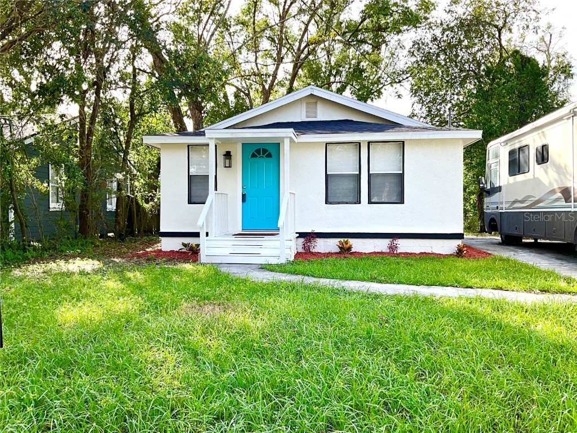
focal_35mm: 29
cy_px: 216
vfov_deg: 48.2
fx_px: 483
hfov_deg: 61.7
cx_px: 288
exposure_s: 1/422
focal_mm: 3
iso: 25
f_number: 1.8
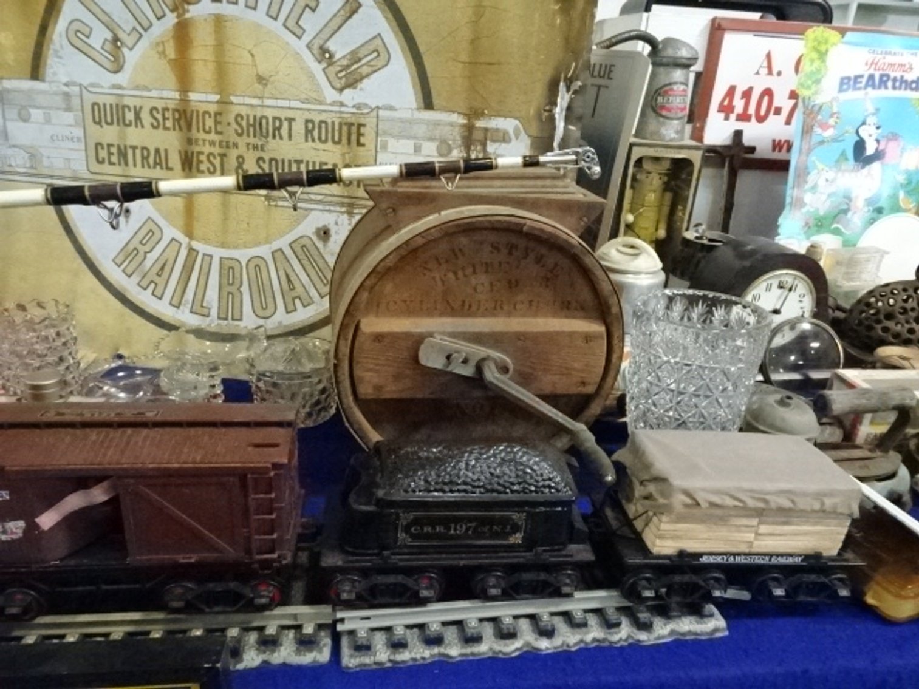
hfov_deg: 71.6
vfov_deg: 56.8
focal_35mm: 24
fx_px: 637
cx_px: 460
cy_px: 344
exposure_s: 1/125
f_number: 3.5
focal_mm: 4.1
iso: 3200
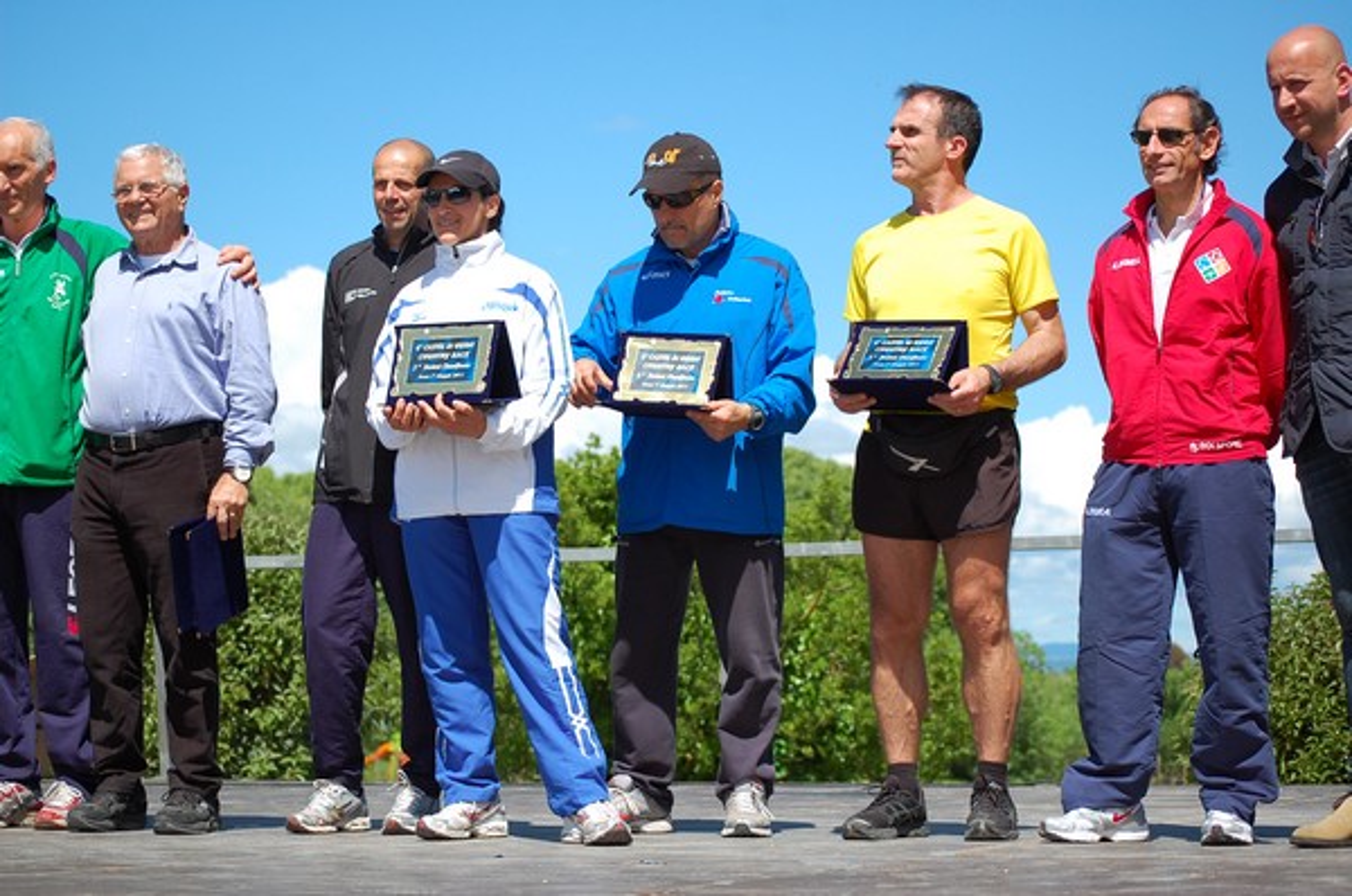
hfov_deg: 24.7
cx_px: 676
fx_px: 3093
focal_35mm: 82
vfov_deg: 16.5
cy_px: 448
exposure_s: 1/1000
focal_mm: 55
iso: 200
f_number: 5
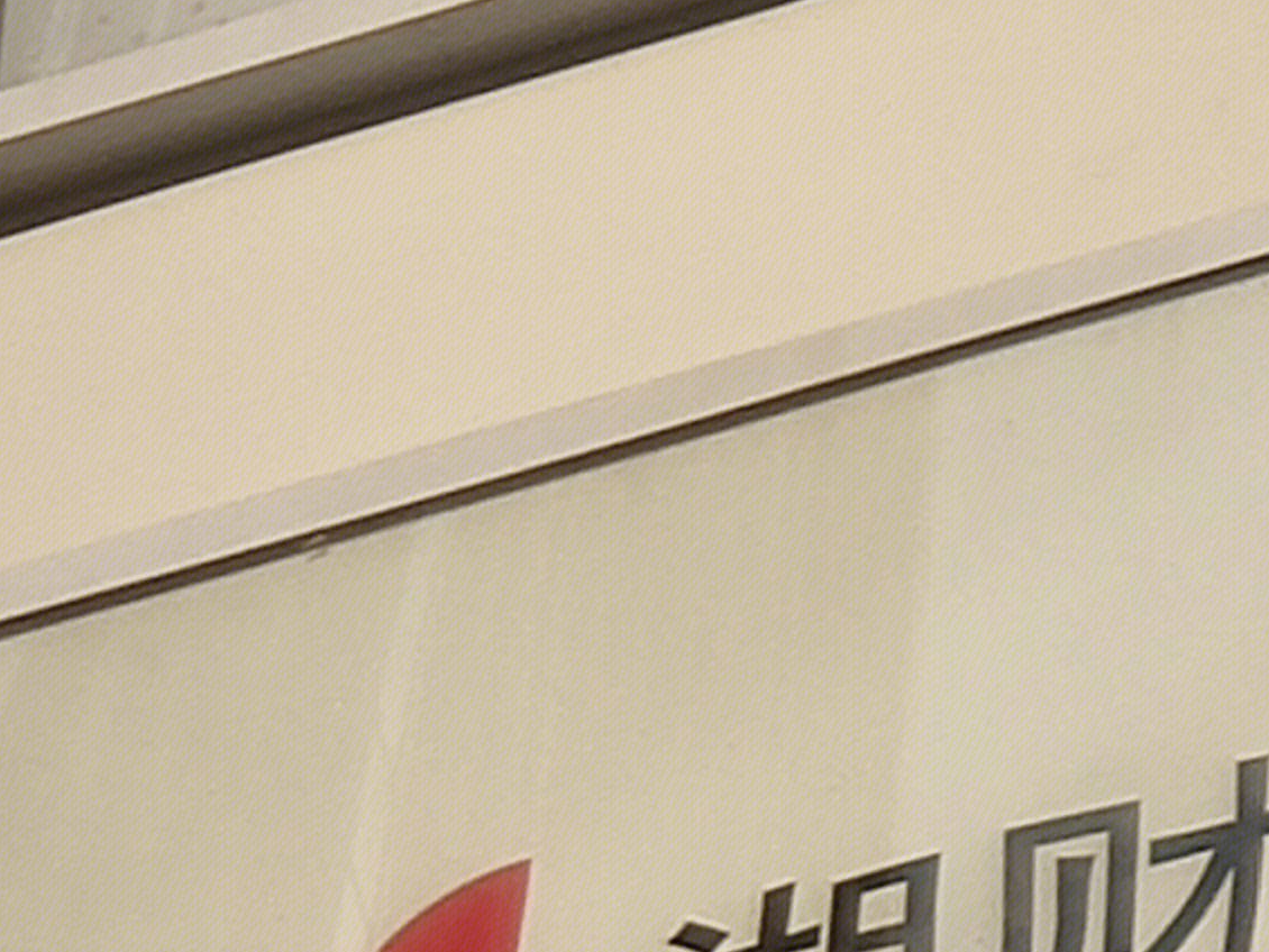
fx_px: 21670
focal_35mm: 591
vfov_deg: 2.5
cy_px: 919
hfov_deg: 3.4
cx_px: 1055
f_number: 2.2
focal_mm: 6.22
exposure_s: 1/1813
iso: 100
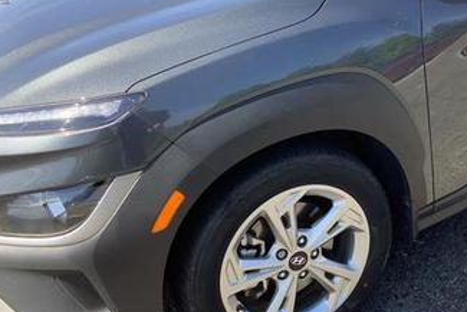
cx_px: 333
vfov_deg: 26.9
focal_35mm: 50
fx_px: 649
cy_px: 121
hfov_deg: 38.8
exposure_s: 1/237
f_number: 2.4
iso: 25
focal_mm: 3.3
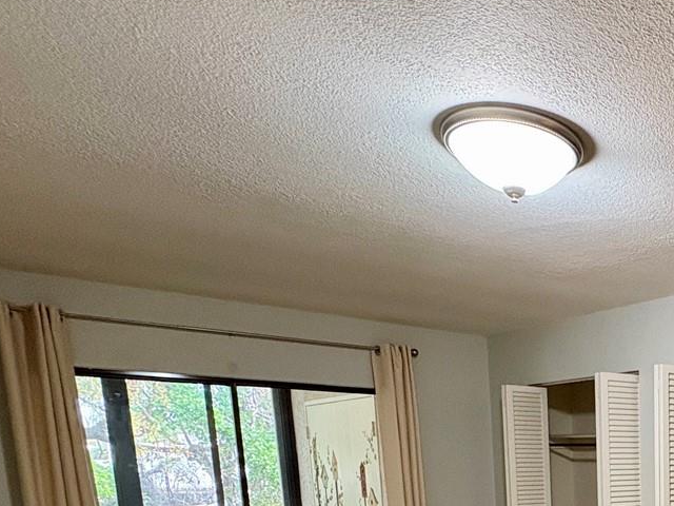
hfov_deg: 42.5
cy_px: 566
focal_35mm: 35
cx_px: 726
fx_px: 681
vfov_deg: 34.7
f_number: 2.2
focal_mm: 2.22
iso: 400
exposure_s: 1/60
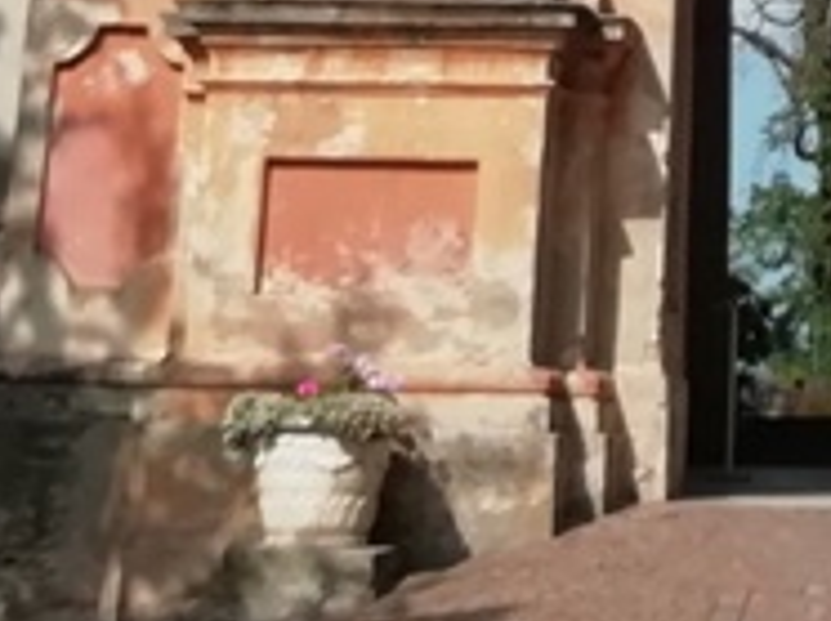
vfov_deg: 12.0
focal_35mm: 112
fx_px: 2685
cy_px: -536
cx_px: 835
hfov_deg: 17.2
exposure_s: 1/1623
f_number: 2.2
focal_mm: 3.46
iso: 50
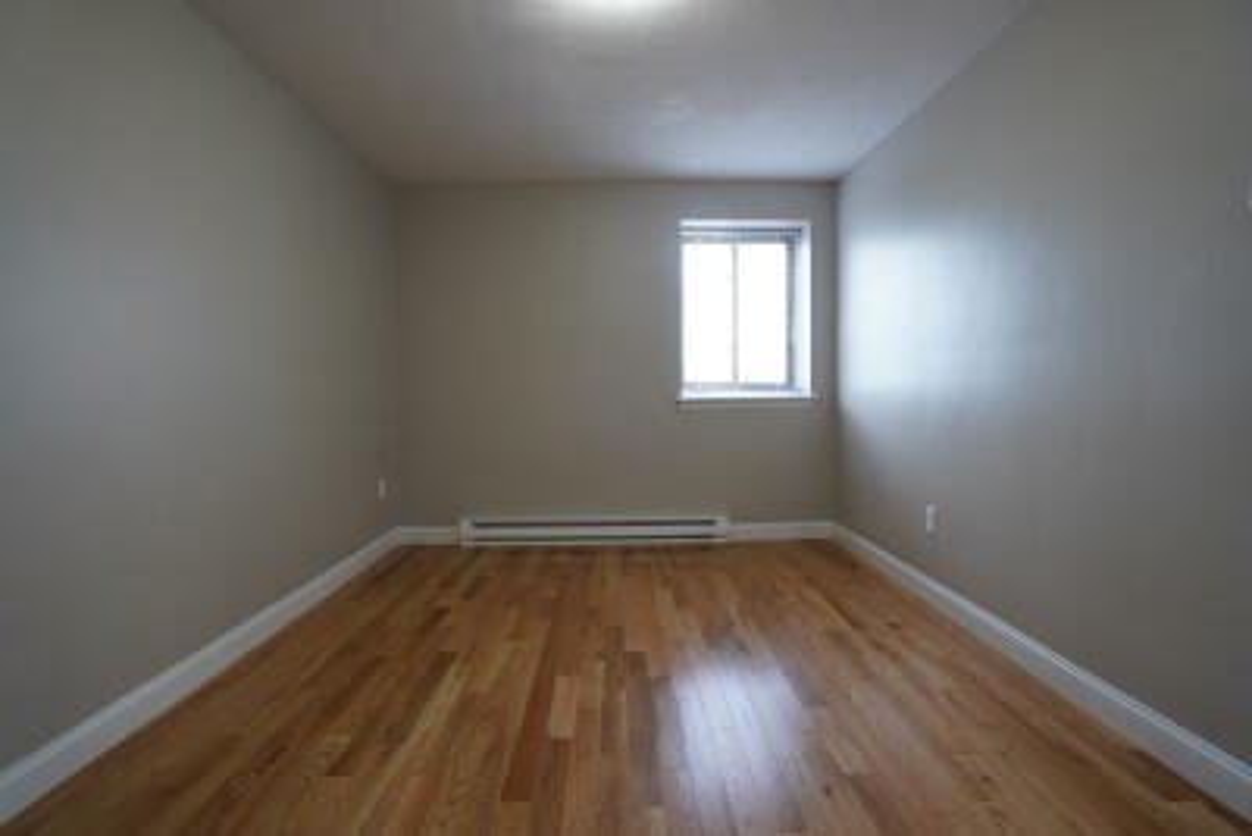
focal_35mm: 16
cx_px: 626
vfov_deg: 73.8
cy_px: 418
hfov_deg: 96.7
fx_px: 557
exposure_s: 1/30
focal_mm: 16
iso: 320
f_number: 5
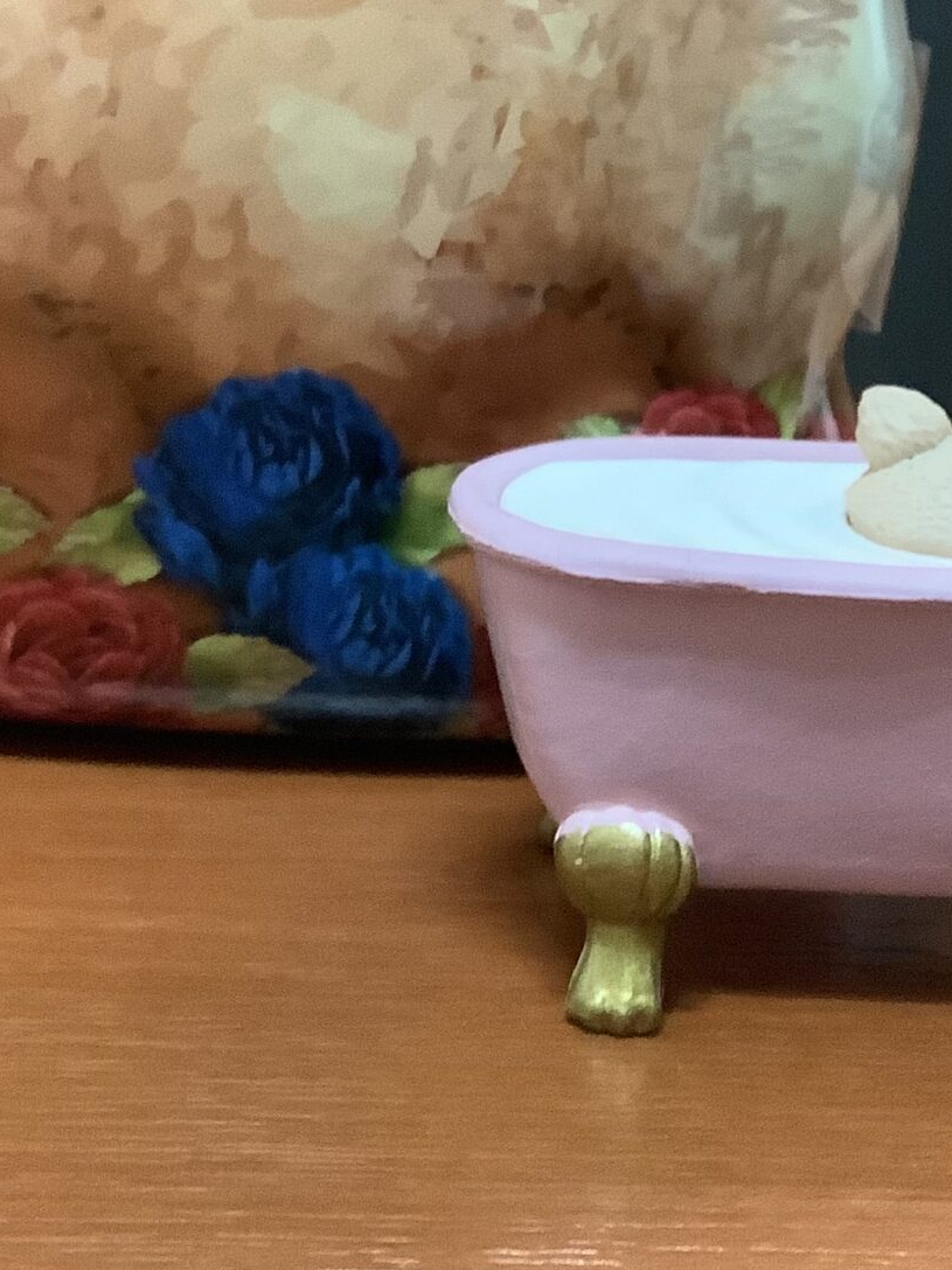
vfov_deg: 25.4
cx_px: 516
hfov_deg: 20.2
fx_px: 2677
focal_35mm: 73
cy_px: 9
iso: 400
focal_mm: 3.3
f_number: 2.4
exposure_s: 1/40
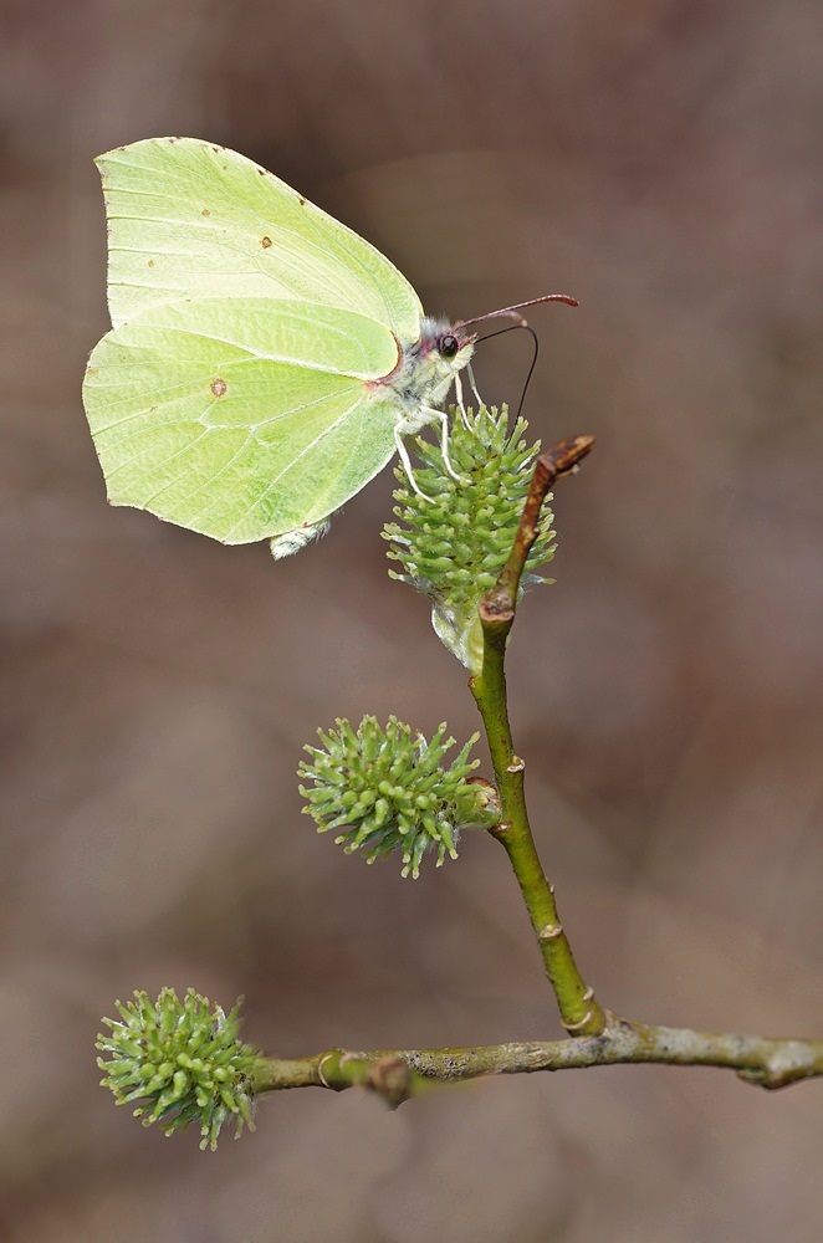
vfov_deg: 15.2
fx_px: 4652
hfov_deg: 10.1
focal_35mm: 135
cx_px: 412
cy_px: 622
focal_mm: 90
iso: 200
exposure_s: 1/320
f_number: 6.3
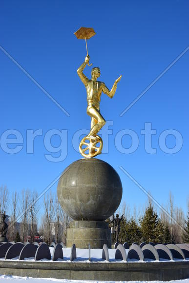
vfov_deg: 41.1
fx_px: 378
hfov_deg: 28.1
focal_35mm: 48
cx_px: 94
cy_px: 142
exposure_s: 1/320
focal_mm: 32
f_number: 9
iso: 100
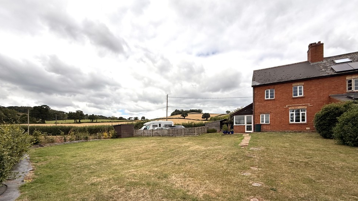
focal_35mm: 16
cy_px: 129
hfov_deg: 99.3
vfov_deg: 65.8
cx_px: 173
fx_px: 152
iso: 50
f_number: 2.2
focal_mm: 2.22
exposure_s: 1/2841
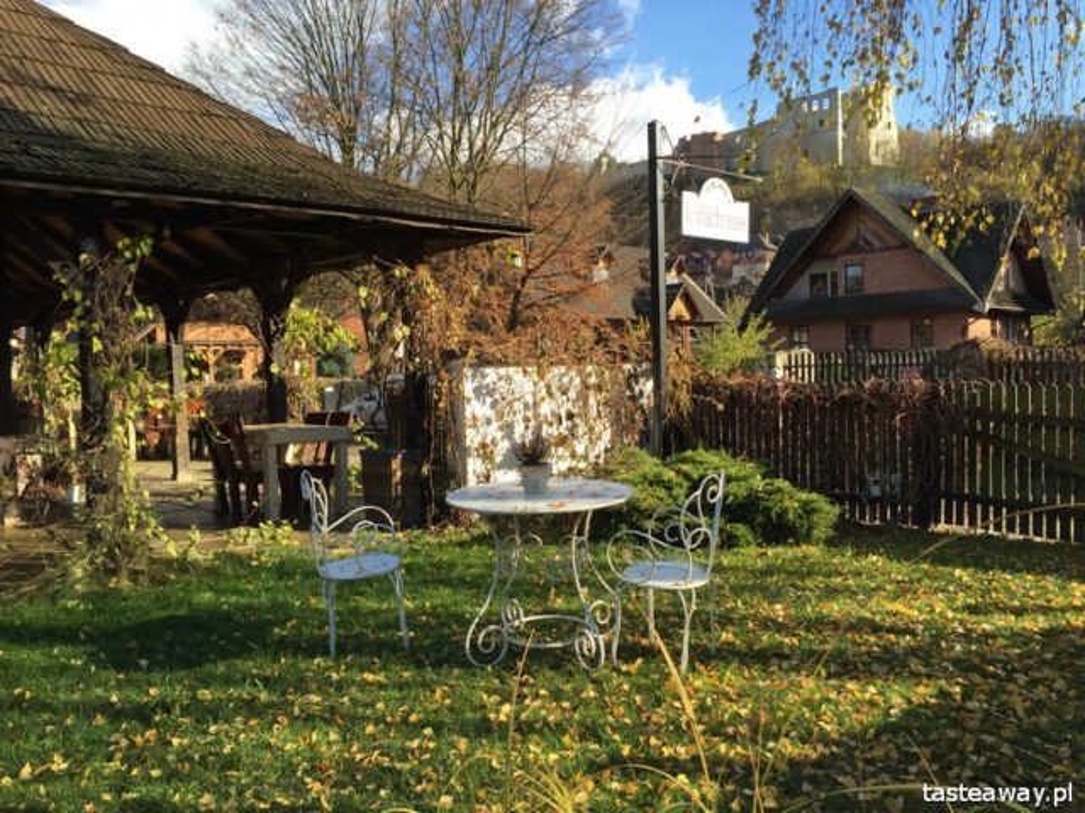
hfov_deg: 61.7
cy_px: 406
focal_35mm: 29
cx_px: 542
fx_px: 909
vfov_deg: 48.2
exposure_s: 1/760
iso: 32
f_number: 2.2
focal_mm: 4.15
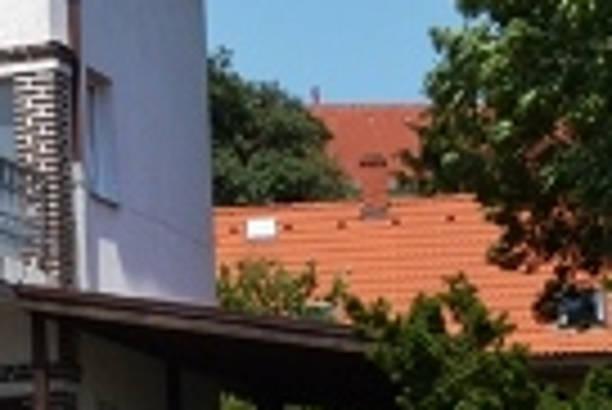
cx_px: -495
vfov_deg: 7.0
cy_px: 232
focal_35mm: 197
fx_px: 3353
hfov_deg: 9.9
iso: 800
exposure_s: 1/500
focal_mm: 28
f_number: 11
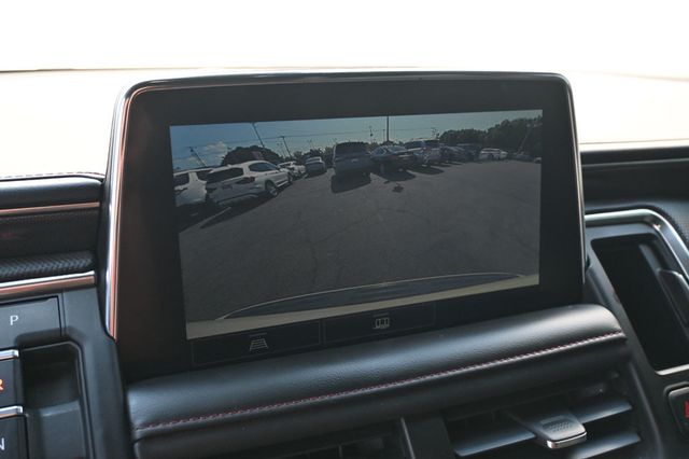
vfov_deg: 39.1
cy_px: 230
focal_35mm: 34
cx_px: 344
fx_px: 646
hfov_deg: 56.2
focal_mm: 22.5
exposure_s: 1/125
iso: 500
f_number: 4
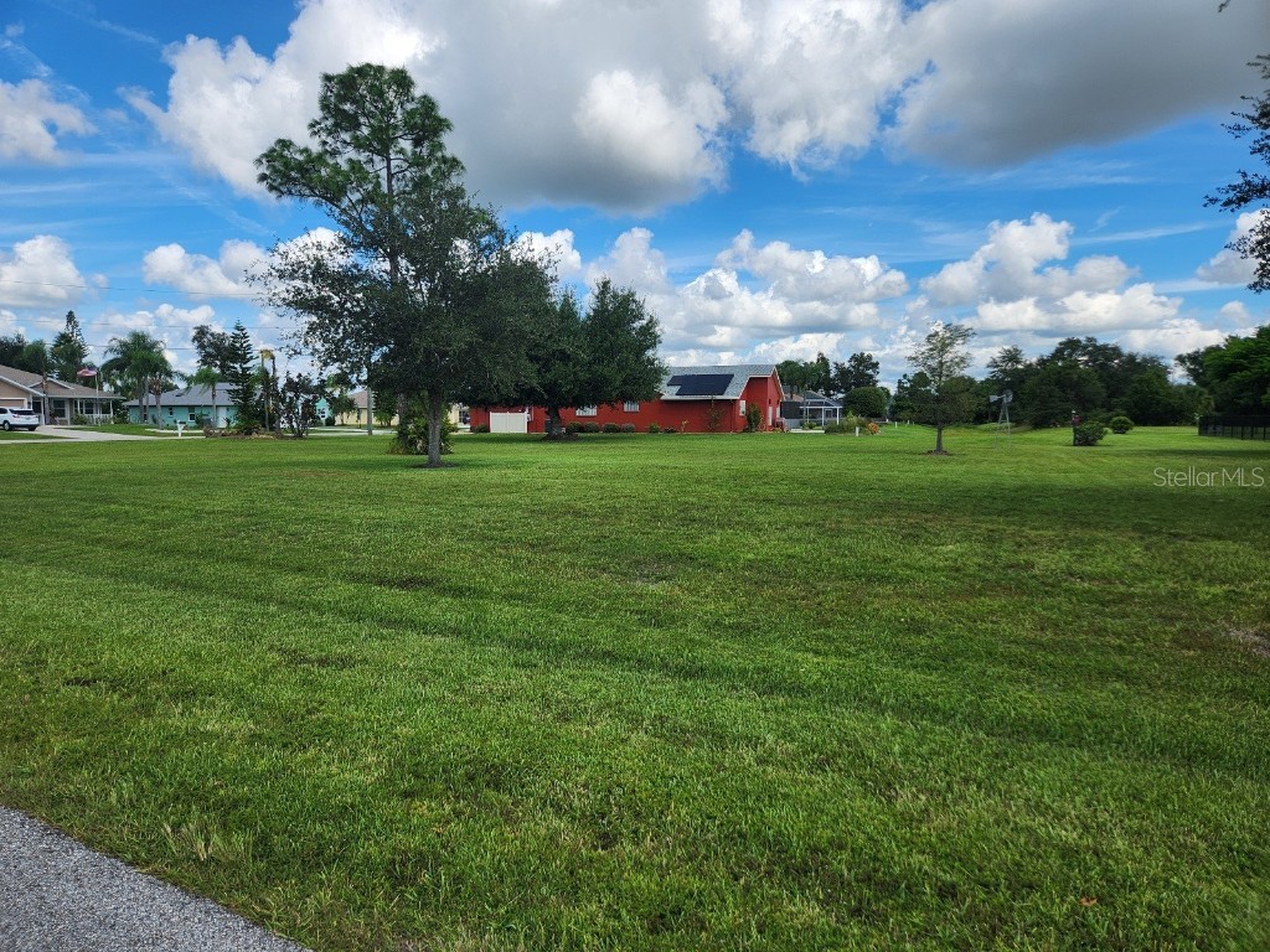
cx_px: 635
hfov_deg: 73.9
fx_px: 844
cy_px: 476
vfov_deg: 58.9
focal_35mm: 23
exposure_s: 1/1667
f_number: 1.8
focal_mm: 5.4
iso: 20
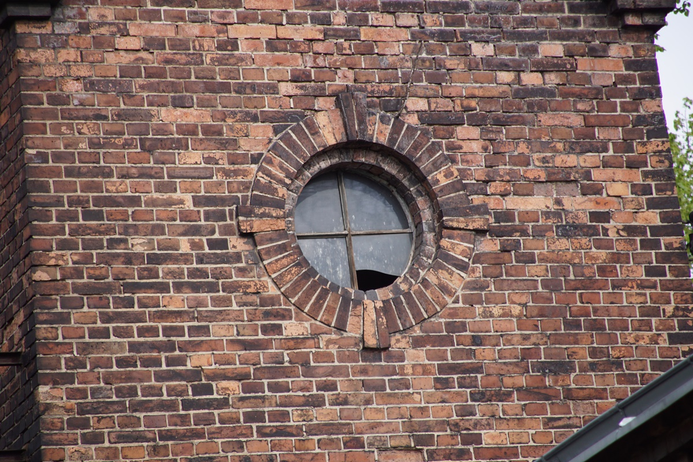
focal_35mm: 300
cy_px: 231
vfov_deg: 4.6
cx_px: 346
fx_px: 5775
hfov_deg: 6.9
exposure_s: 1/320
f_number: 6.3
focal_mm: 200
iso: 320
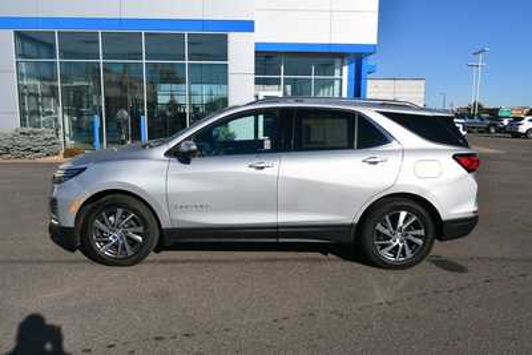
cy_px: 178
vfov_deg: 43.6
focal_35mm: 30
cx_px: 266
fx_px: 443
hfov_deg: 61.9
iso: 100
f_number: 10
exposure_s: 1/400
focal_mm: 20
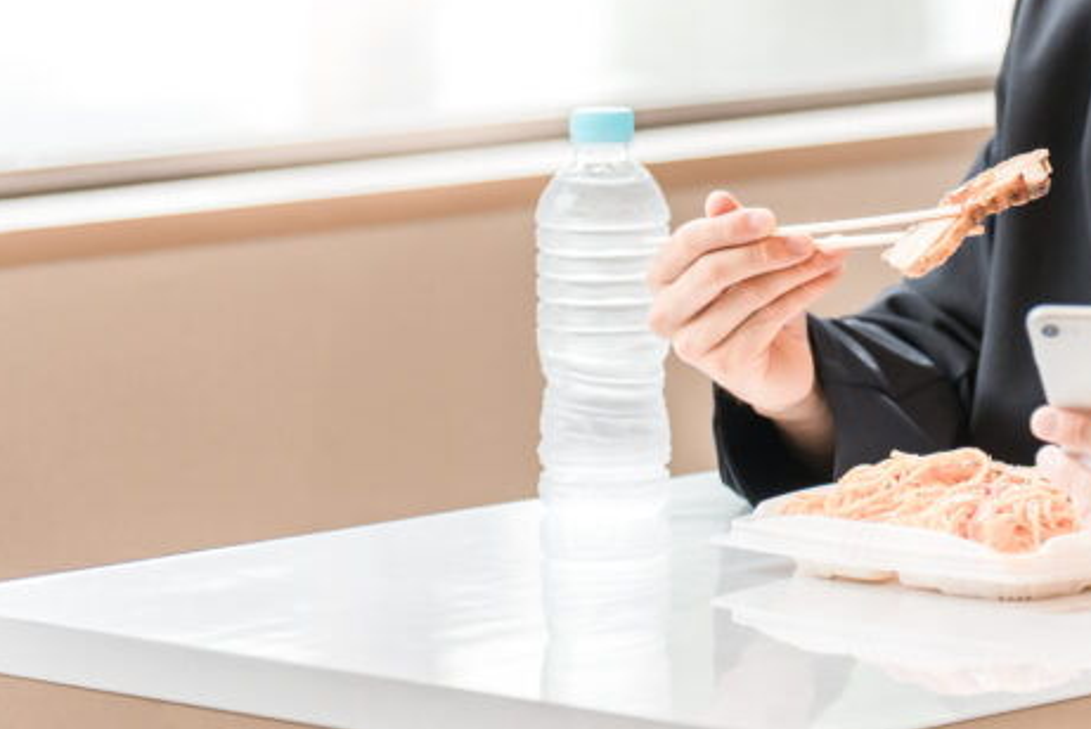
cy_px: 22
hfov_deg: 8.8
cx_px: 937
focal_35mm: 233
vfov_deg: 5.9
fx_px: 7065
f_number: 2.8
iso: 100
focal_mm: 105
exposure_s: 1/125
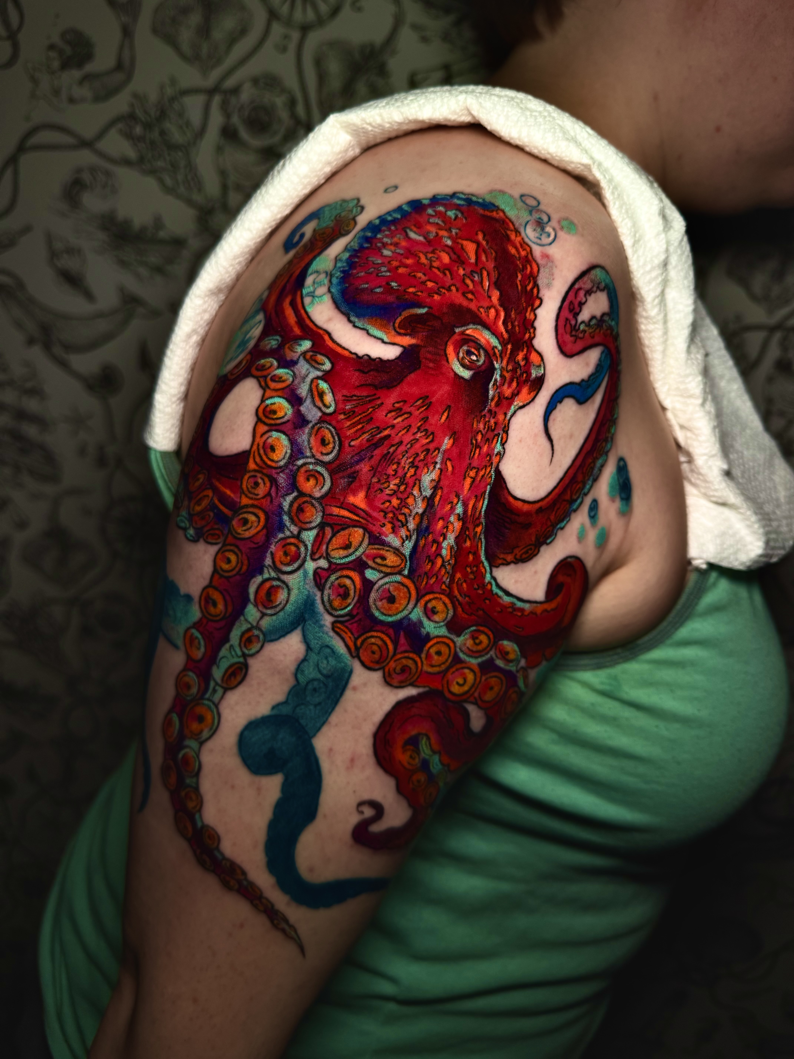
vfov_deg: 71.6
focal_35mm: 24
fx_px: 734
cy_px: 530
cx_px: 397
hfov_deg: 56.8
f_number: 1.78
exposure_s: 1/114
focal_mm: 6.76
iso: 200
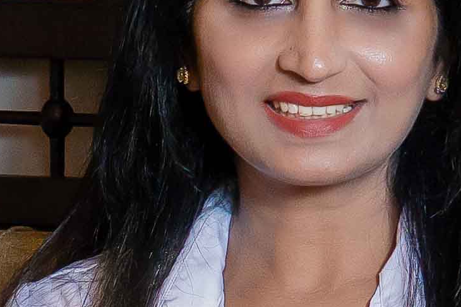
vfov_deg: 3.7
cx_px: -59
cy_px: 455
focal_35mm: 370
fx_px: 4736
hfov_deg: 5.6
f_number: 2.8
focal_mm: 30
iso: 200
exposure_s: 1/125
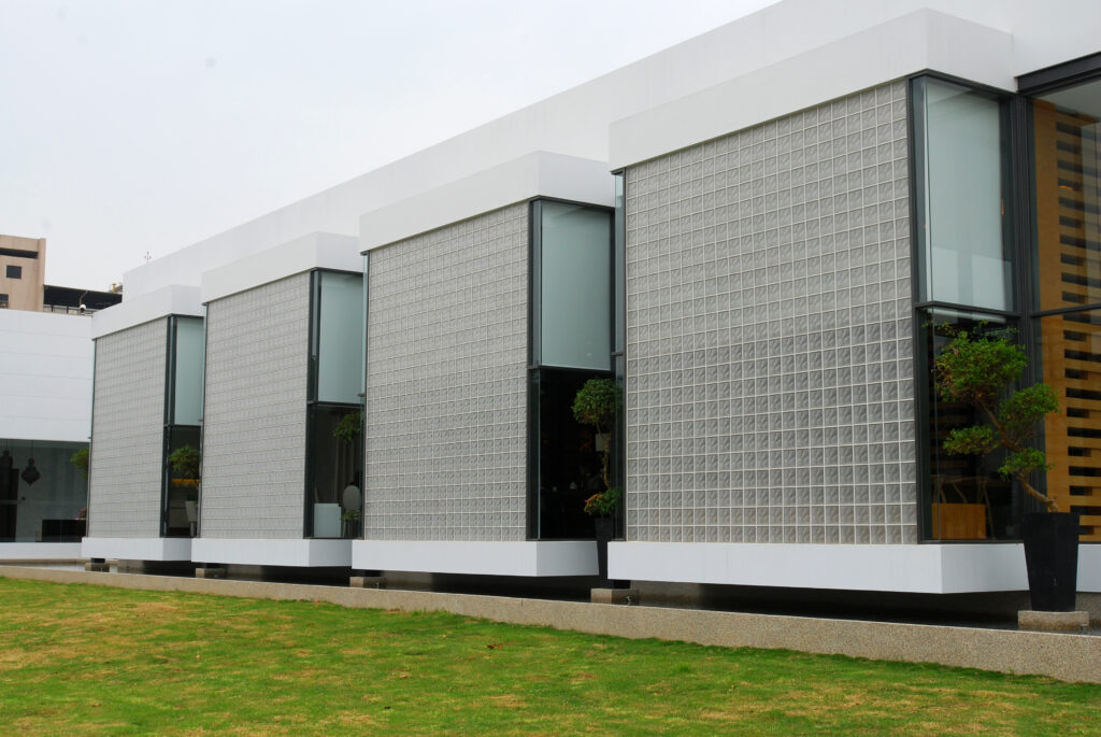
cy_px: 368
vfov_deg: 28.1
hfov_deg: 41.1
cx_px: 550
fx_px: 1469
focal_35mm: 48
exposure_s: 1/125
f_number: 14
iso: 200
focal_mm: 32
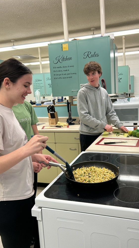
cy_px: 124
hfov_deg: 39.9
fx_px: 190
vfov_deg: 66.1
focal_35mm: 29
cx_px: 87
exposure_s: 1/122
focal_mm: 5.7
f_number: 1.5
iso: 100
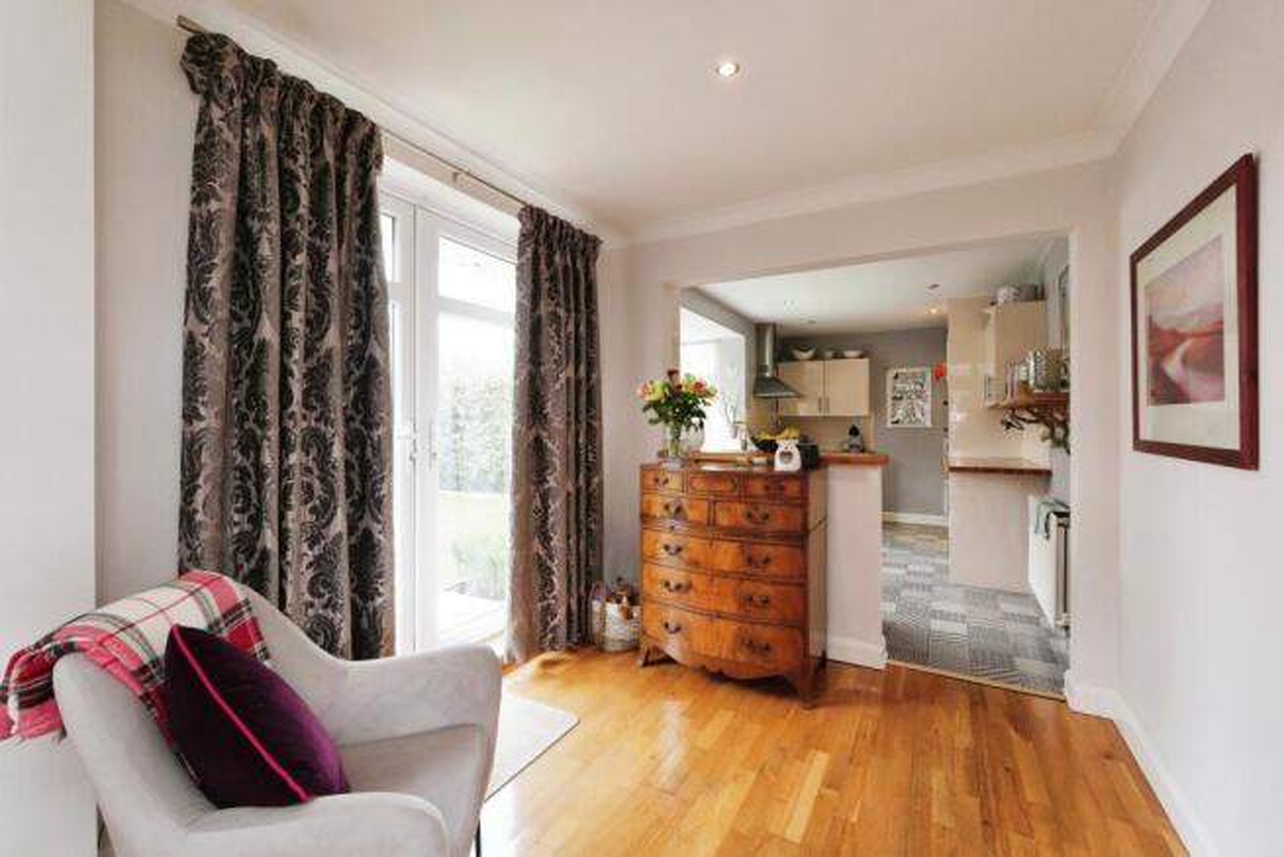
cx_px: 642
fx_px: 535
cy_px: 428
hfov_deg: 100.4
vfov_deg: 77.4
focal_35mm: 15
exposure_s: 1/125
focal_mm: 10
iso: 500
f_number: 4
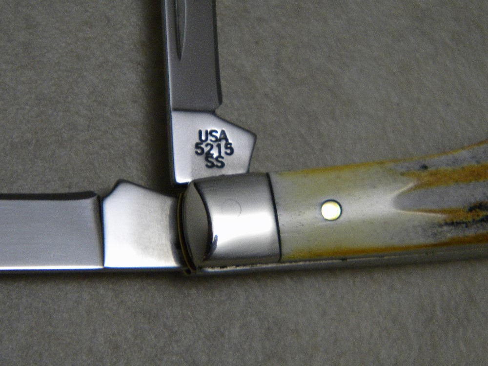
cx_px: 244
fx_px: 2580
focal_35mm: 183
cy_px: 183
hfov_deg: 10.8
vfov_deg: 8.1
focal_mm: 33.1
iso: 372
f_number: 5.2
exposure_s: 1/60
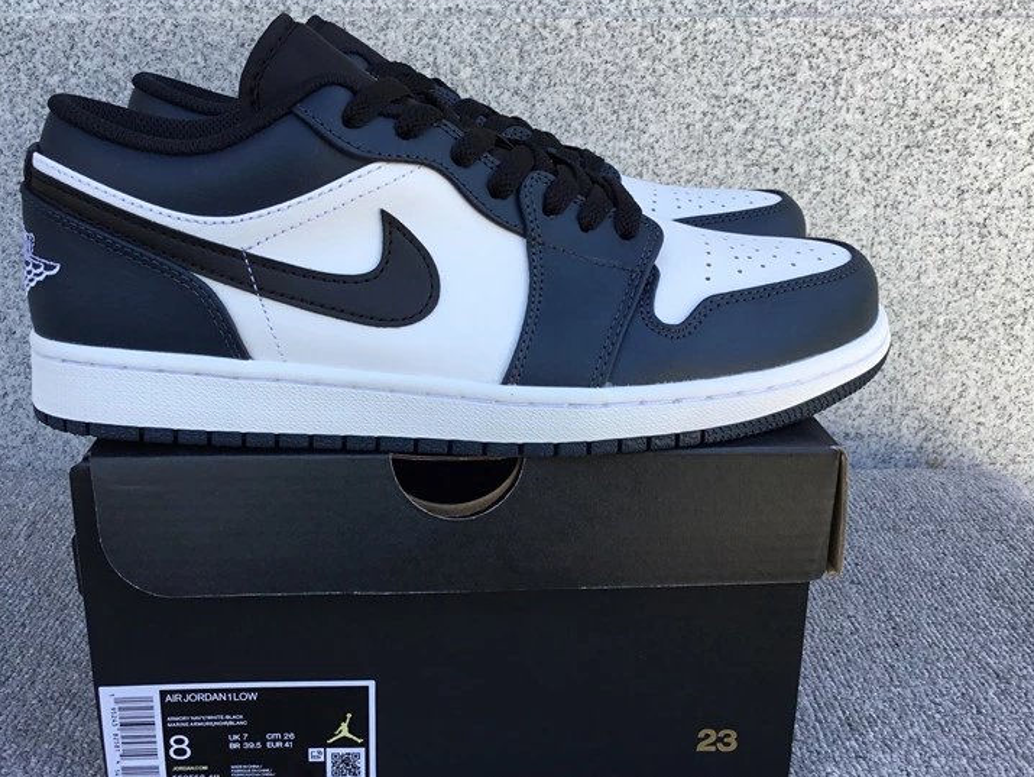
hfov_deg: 47.7
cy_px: 386
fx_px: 1166
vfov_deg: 36.9
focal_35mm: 39
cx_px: 453
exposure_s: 1/197
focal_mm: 3.3
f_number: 2.4
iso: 25
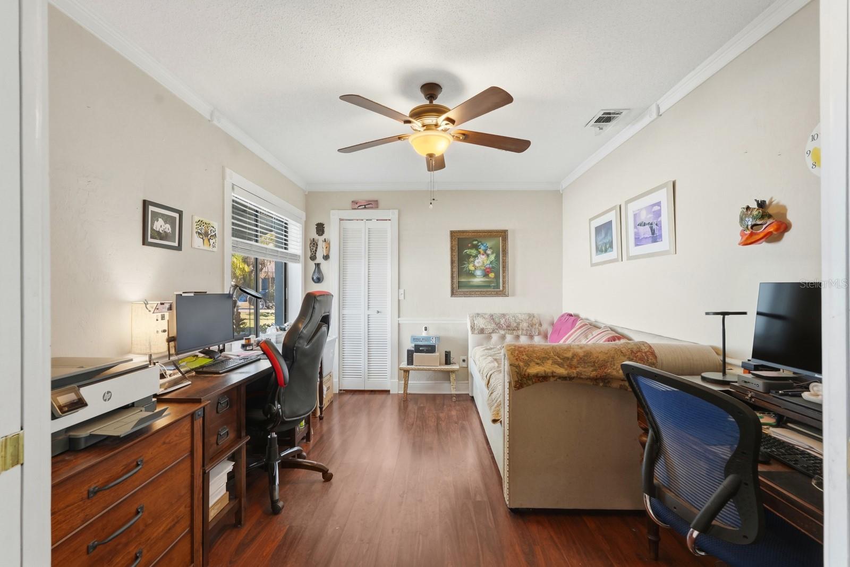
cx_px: 425
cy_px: 284
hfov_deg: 96.7
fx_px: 378
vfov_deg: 73.8
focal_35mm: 16
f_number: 8
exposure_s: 1/1000
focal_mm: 16
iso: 2500
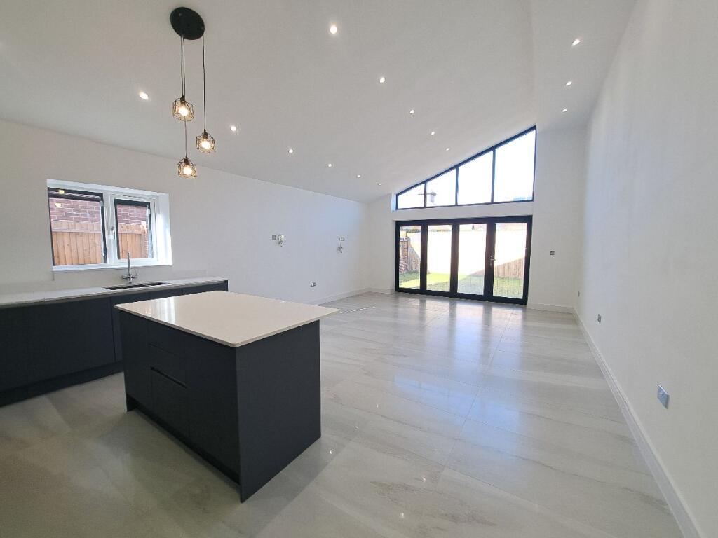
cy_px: 269
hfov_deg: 106.2
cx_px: 359
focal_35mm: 13
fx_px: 270
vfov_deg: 89.9
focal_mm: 1.74
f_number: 2.2
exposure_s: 1/103
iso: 50
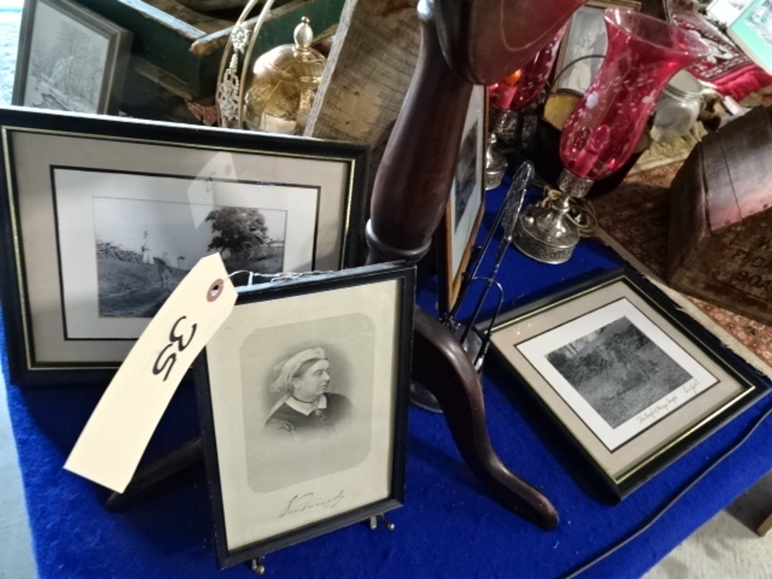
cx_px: 386
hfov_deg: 71.6
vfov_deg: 56.8
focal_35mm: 24
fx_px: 535
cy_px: 290
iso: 800
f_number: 3.5
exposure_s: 1/30
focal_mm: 4.1
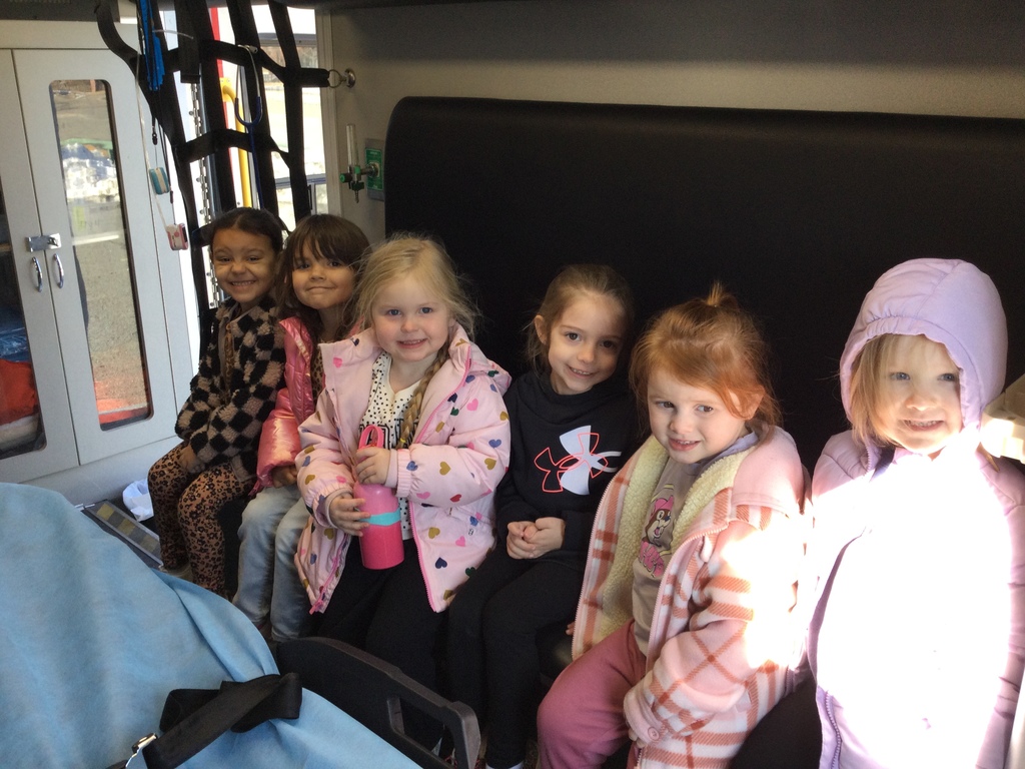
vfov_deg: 45.4
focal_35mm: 31
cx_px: 512
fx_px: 918
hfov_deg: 58.4
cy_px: 384
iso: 50
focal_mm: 3.3
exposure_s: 1/120
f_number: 2.4
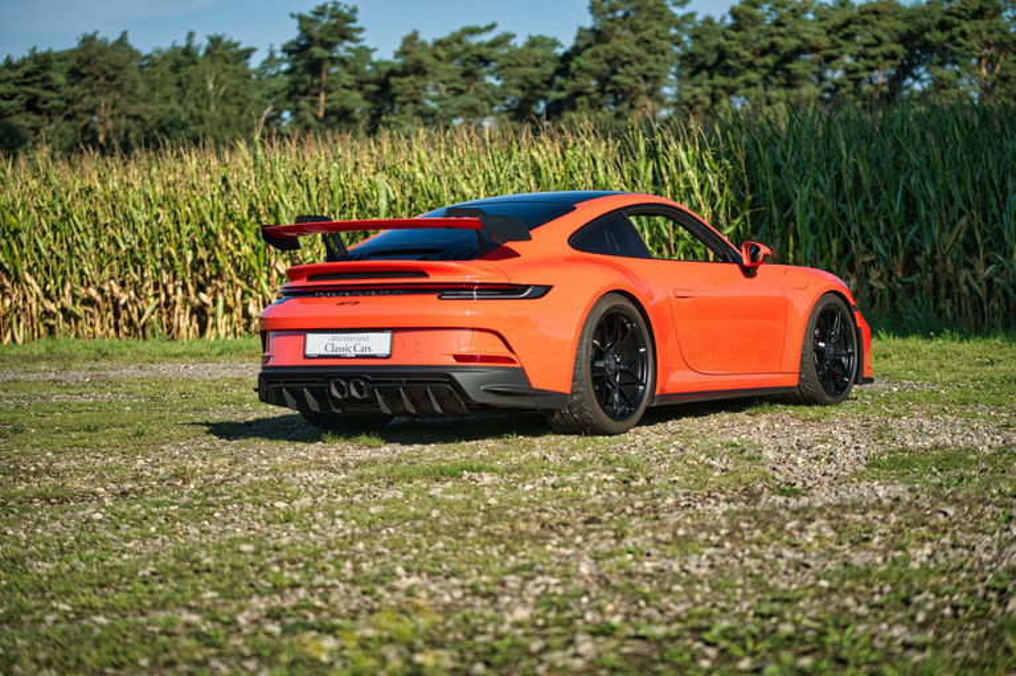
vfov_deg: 15.3
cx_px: 508
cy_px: 338
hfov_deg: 22.9
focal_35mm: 89
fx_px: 2510
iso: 100
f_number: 2.8
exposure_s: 1/640
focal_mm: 89
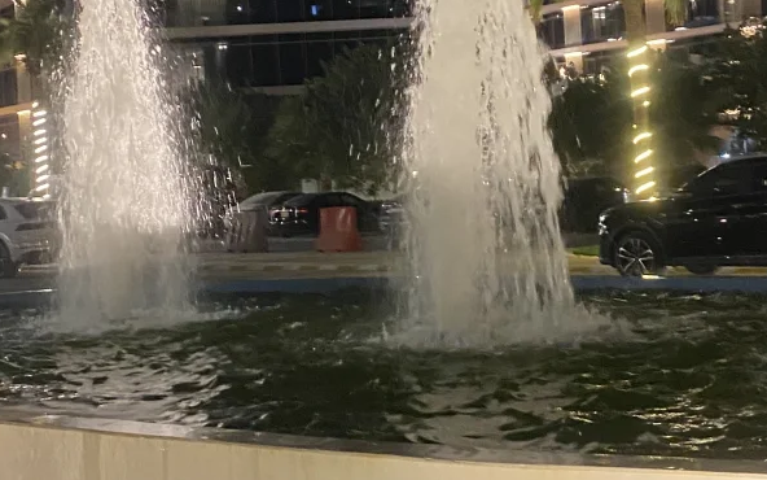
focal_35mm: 67
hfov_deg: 30.6
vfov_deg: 19.3
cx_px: 398
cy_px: 145
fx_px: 1401
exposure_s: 1/30
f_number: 1.8
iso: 640
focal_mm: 4.25
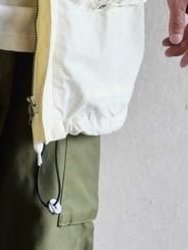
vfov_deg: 6.5
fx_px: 2178
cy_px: -102
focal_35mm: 301
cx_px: -30
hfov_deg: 4.9
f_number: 3.9
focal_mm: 44
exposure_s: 1/100
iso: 800
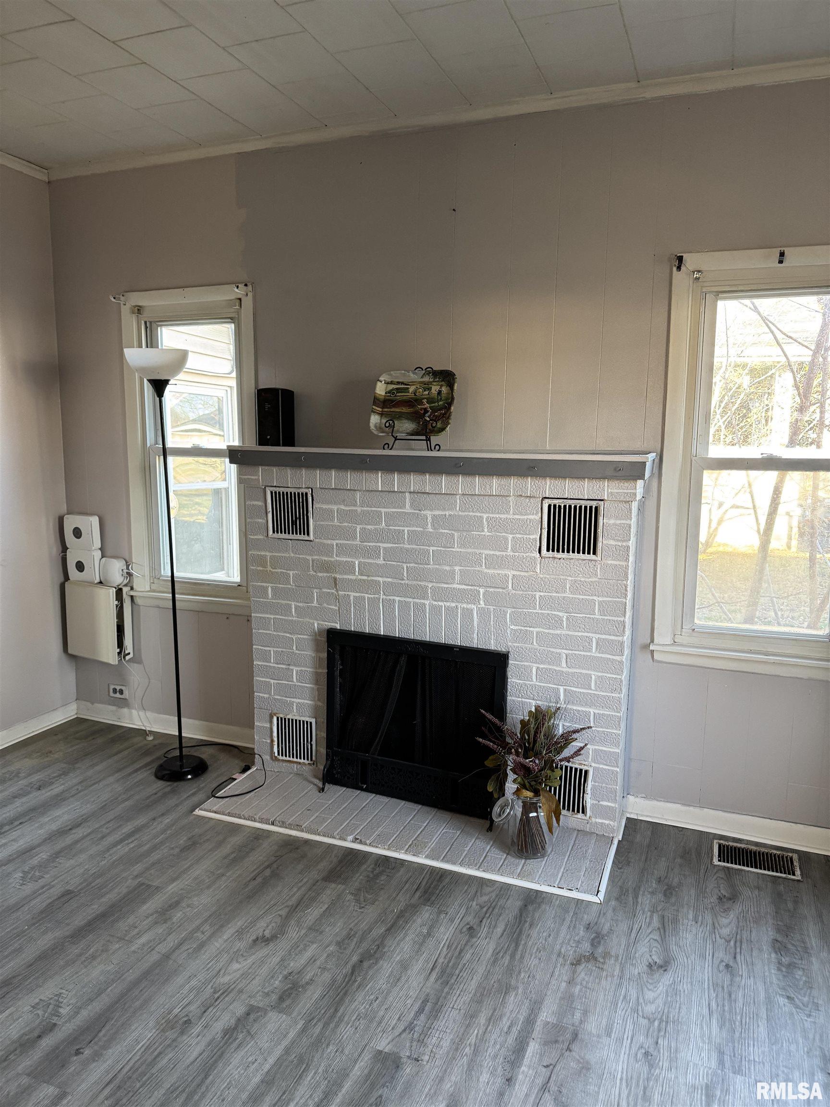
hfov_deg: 56.8
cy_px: 554
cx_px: 415
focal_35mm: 24
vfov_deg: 71.6
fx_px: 767
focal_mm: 6.76
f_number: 1.78
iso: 320
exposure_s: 1/60
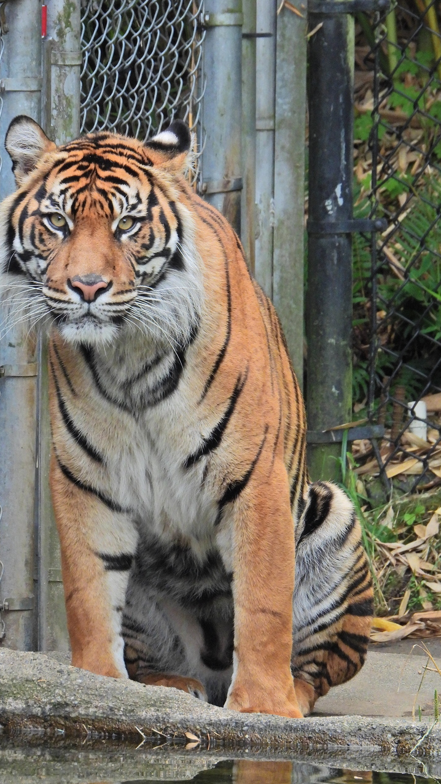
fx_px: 19298
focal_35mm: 928
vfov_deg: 2.3
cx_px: 193
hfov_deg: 1.3
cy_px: 392
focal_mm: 152
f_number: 5.6
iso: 450
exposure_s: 1/250
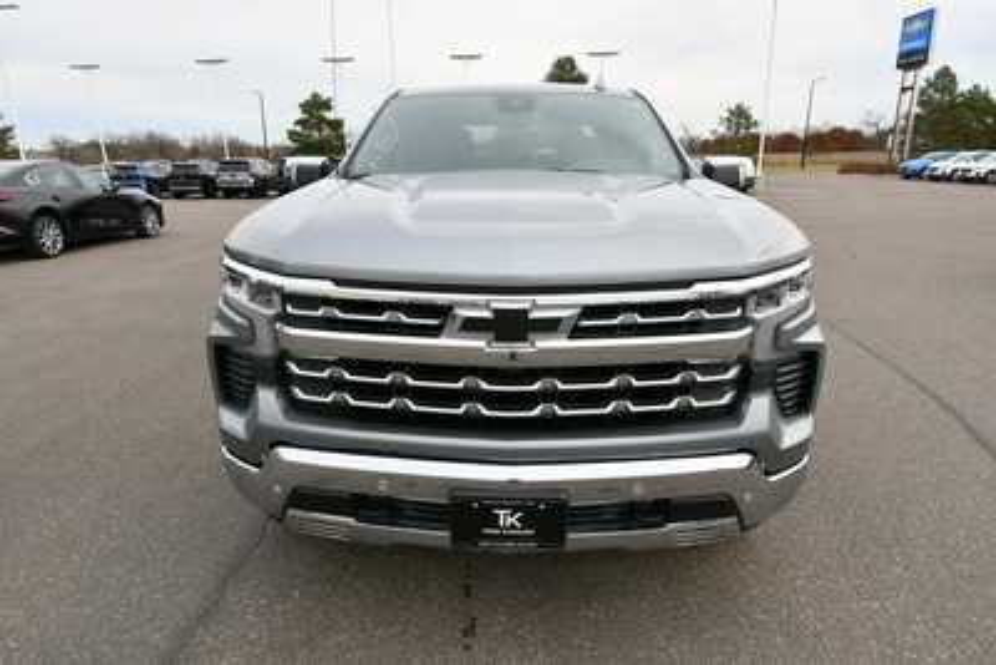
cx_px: 498
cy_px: 332
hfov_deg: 81.2
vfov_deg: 59.5
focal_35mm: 21
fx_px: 581
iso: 200
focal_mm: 14
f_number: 8
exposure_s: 1/250
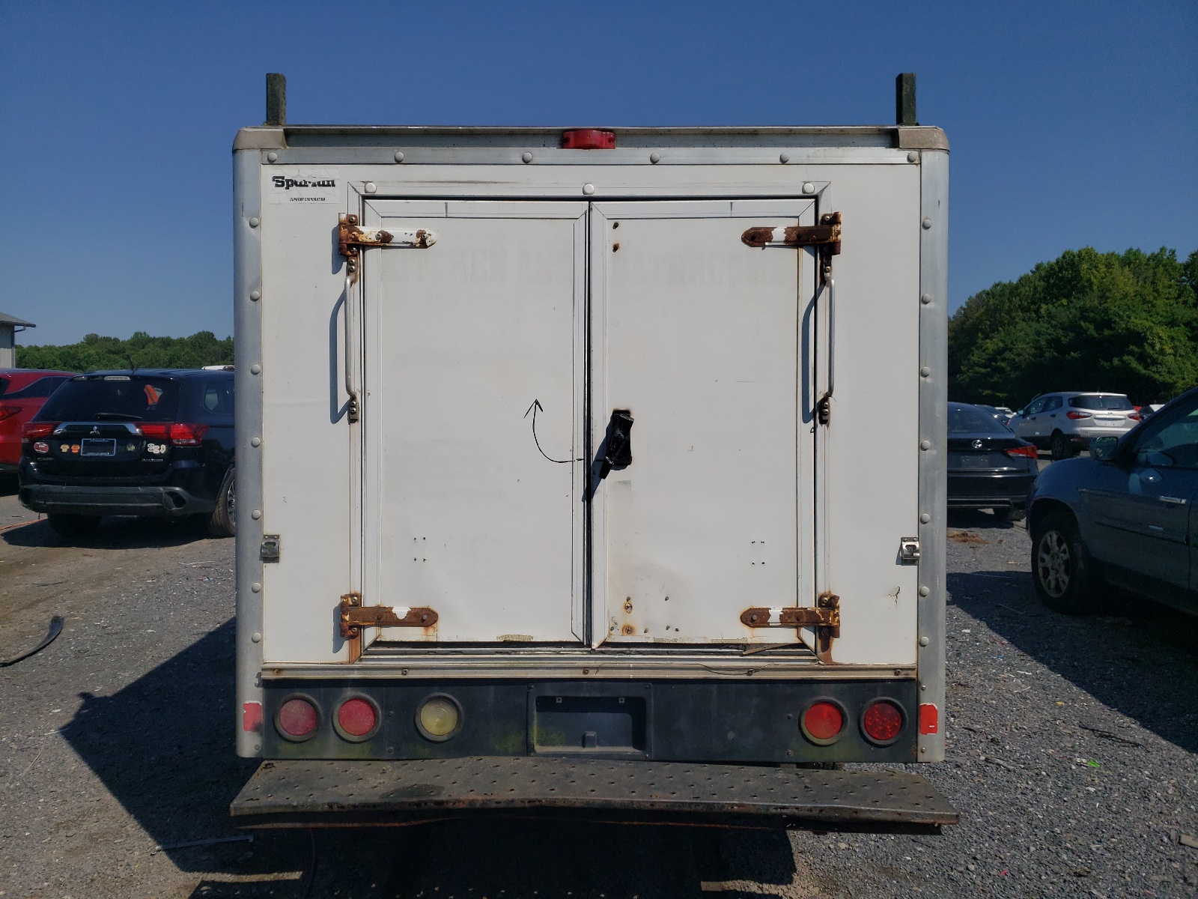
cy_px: 450
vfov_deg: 53.1
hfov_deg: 67.3
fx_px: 900
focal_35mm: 26
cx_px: 599
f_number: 1.5
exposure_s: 1/10000
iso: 51
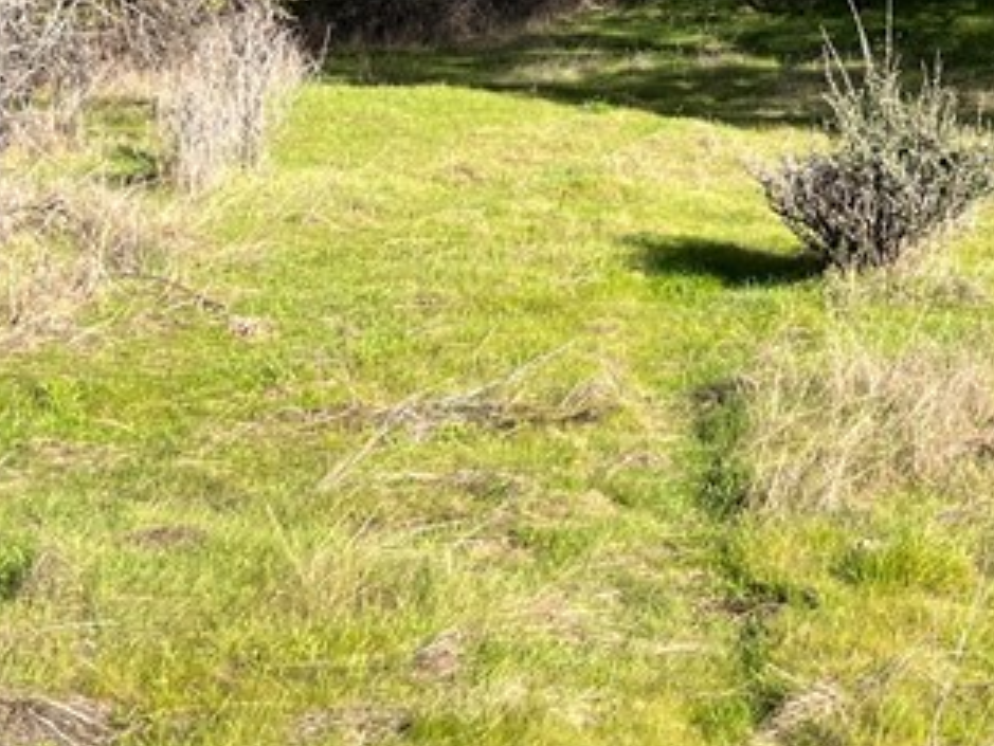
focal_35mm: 85
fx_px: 2442
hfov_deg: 21.2
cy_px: -29
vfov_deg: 16.9
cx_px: 1229
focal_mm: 5.1
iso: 50
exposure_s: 1/1279
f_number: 1.6
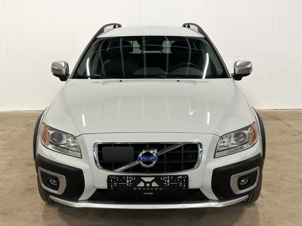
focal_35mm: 48
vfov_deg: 30.3
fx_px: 419
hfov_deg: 39.6
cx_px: 151
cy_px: 113
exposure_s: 1/50
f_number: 1.8
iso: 100
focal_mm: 6.86
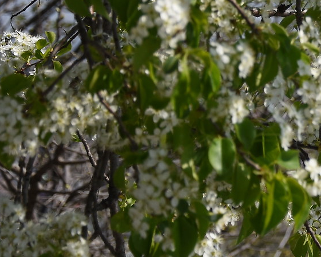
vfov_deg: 6.7
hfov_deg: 8.1
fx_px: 2176
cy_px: -2
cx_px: 633
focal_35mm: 229
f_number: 4.5
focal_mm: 38
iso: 200
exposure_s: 1/500
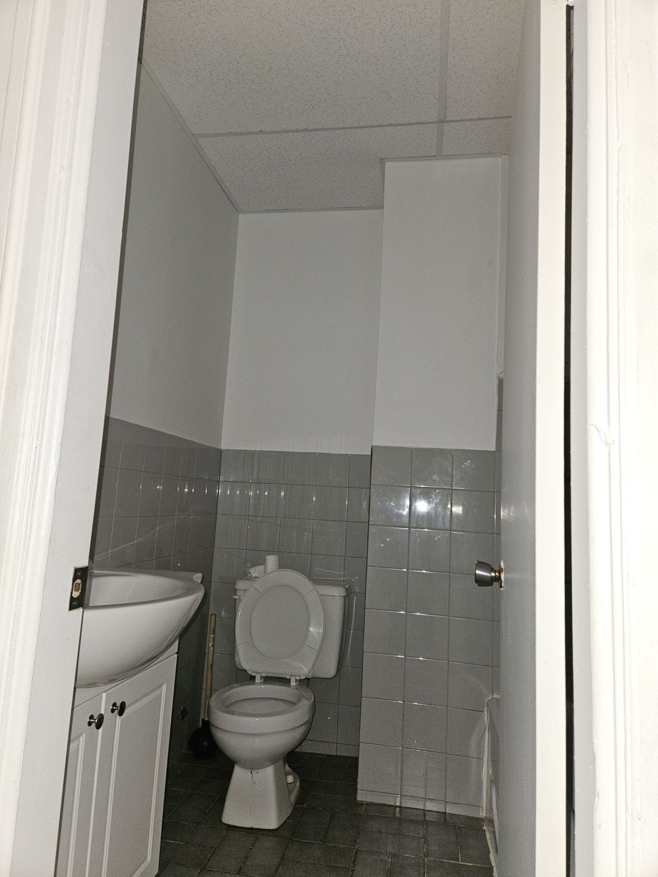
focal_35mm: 23
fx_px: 583
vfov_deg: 73.9
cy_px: 438
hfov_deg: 58.9
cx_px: 329
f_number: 1.8
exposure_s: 1/24
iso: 100
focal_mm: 5.4
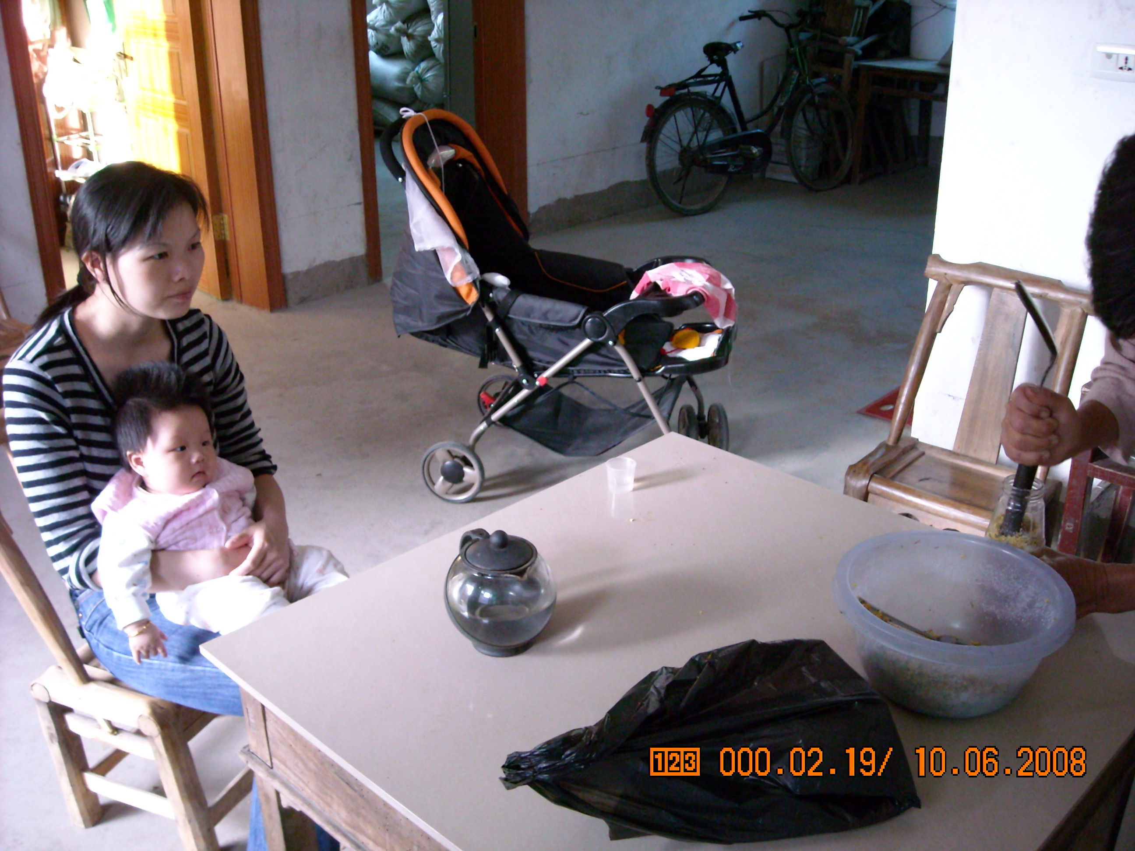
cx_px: 568
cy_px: 426
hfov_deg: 52.6
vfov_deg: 40.7
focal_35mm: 35
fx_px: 1148
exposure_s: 1/42
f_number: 2.8
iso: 400
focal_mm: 5.7
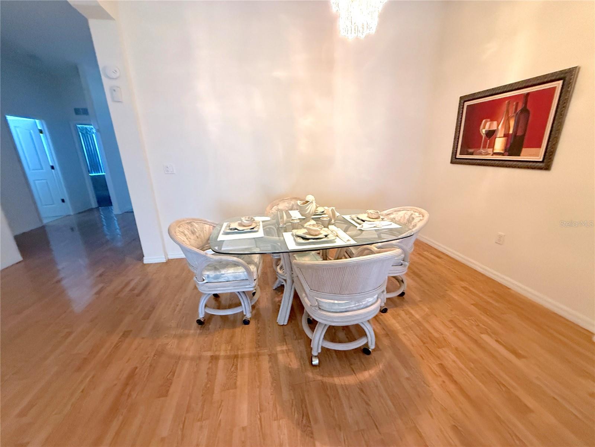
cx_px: 298
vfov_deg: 85.7
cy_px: 224
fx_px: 241
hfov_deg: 102.1
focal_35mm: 14
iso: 640
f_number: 2.2
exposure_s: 1/60
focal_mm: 2.22
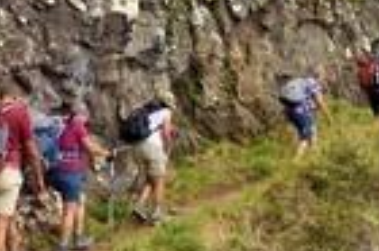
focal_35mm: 72
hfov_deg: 27.2
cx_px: 334
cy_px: 170
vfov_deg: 18.8
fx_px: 757
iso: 800
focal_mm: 24
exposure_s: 1/1600
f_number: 7.1
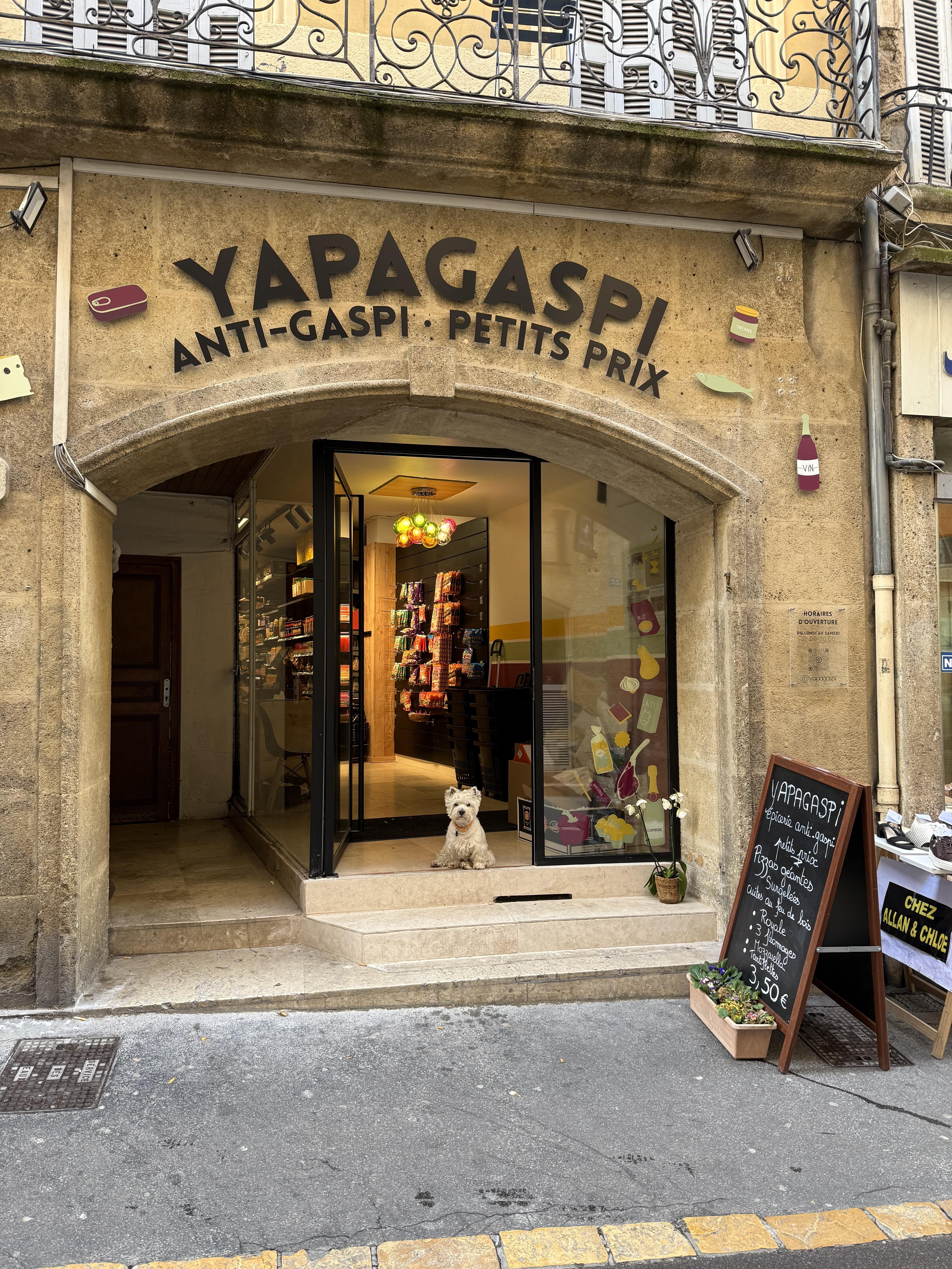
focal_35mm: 24
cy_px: 634
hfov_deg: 56.8
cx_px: 476
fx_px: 880
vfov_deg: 71.6
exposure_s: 1/121
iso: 80
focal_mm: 6.76
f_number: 1.78
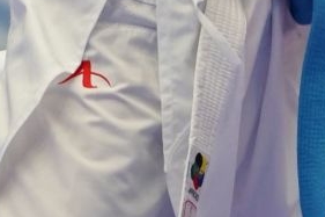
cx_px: 585
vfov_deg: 1.4
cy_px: -226
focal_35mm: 1001
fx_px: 9031
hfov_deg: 2.1
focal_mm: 156
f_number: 2.8
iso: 2000
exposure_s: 1/1000
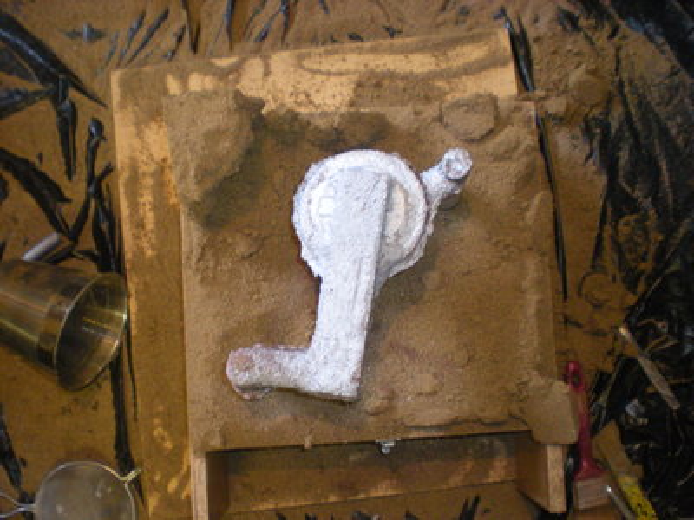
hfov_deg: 49.0
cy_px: 260
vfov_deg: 37.7
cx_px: 347
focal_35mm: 38
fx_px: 762
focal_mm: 6.3
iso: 351
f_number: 3.1
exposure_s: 1/8
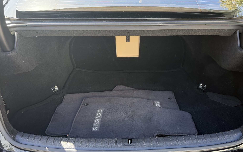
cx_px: 133
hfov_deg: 55.2
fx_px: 232
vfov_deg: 35.9
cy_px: 101
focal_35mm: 35
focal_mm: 6.76
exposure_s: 1/243
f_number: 1.78
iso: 125
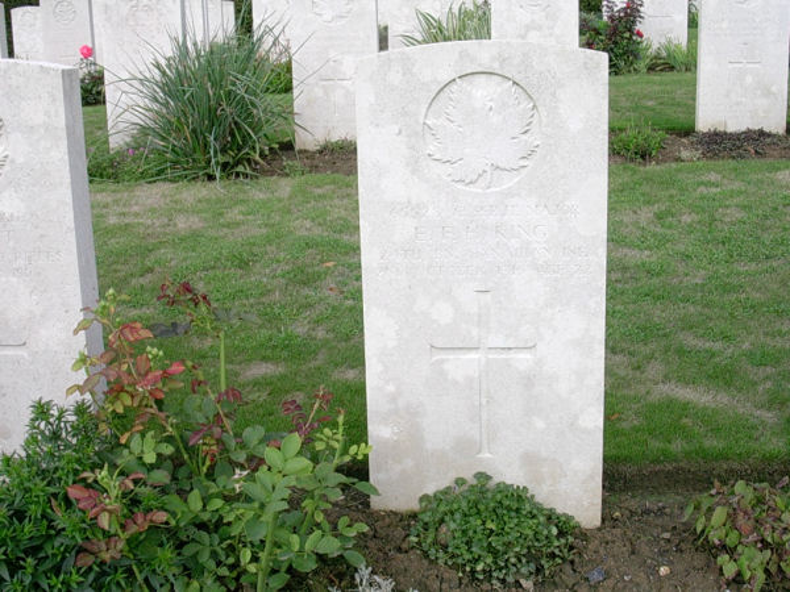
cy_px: 296
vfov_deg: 32.2
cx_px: 395
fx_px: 1027
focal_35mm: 45
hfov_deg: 42.1
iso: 70
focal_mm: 6.7
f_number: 5.8
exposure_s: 1/166
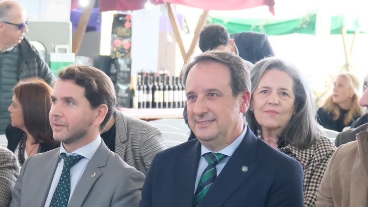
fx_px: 1239
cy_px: 235
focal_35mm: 127
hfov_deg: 16.6
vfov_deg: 9.4
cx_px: 21
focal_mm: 37.6
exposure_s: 1/200
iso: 6400
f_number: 4
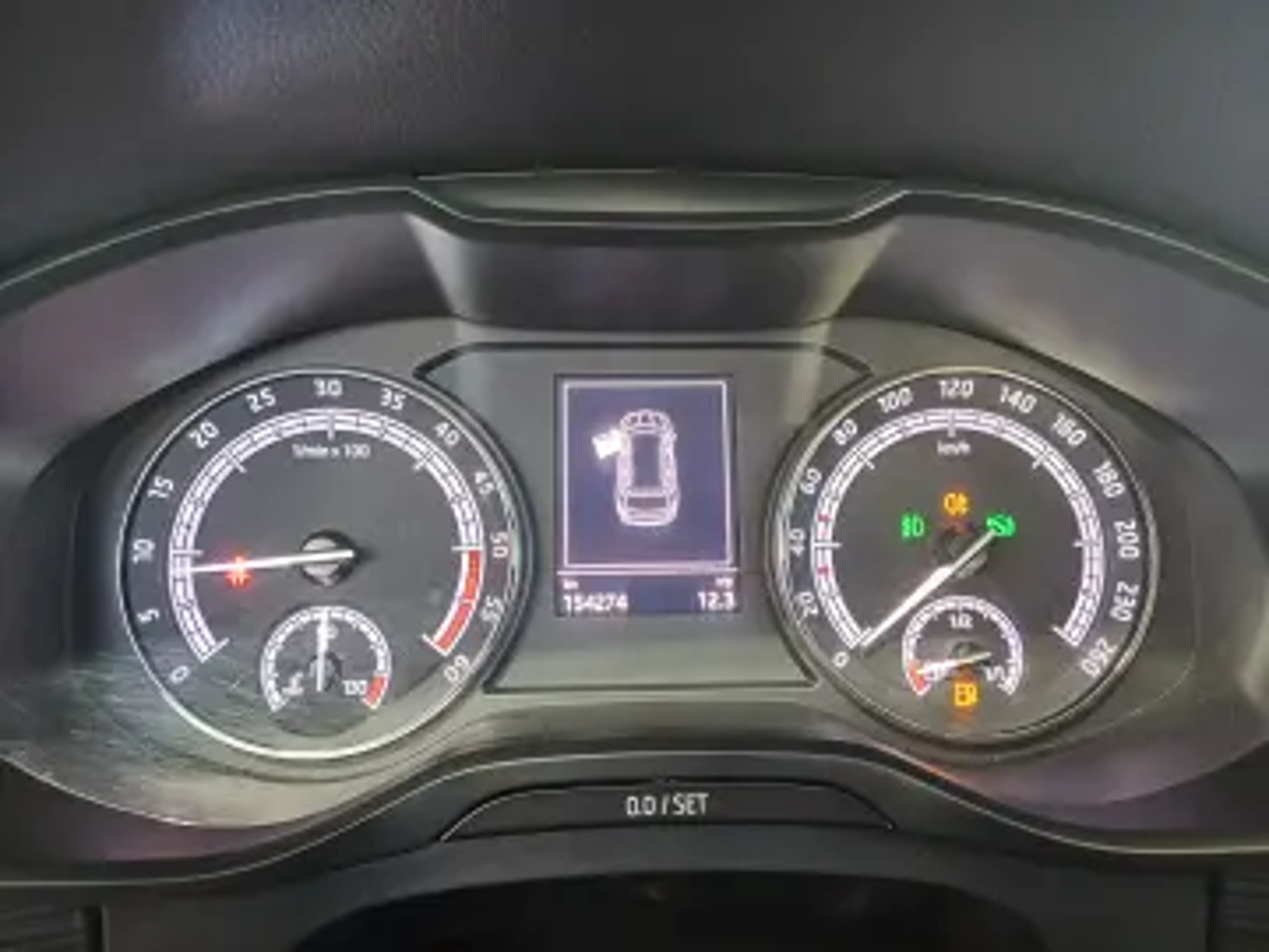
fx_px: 916
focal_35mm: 25
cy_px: 476
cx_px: 634
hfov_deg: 69.4
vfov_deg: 54.9
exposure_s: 1/25
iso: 400
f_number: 1.8
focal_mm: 4.65
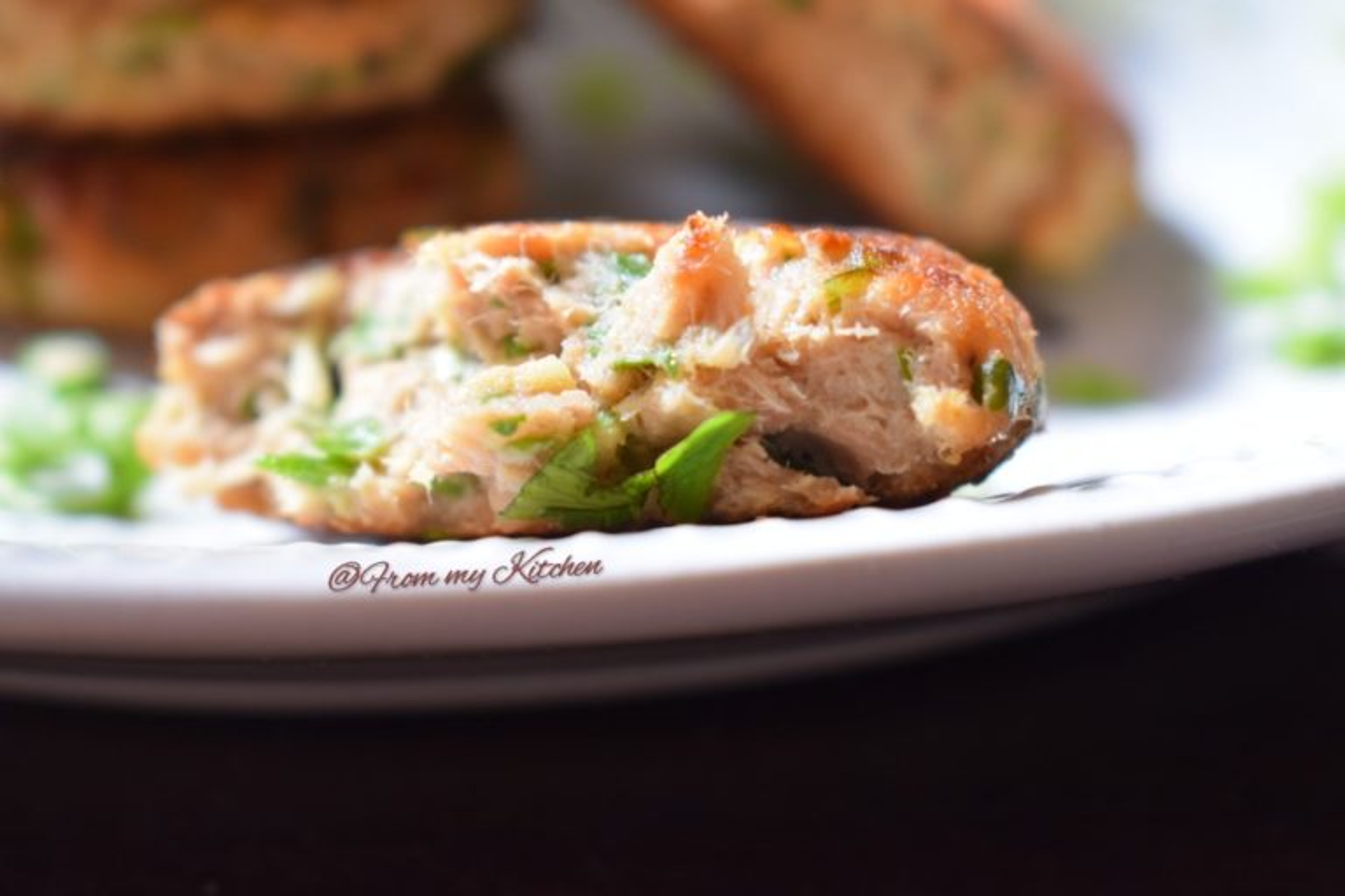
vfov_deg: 18.9
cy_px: 448
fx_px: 2690
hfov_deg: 28.1
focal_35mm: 72
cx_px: 672
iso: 800
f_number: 5.6
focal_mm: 48
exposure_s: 1/125
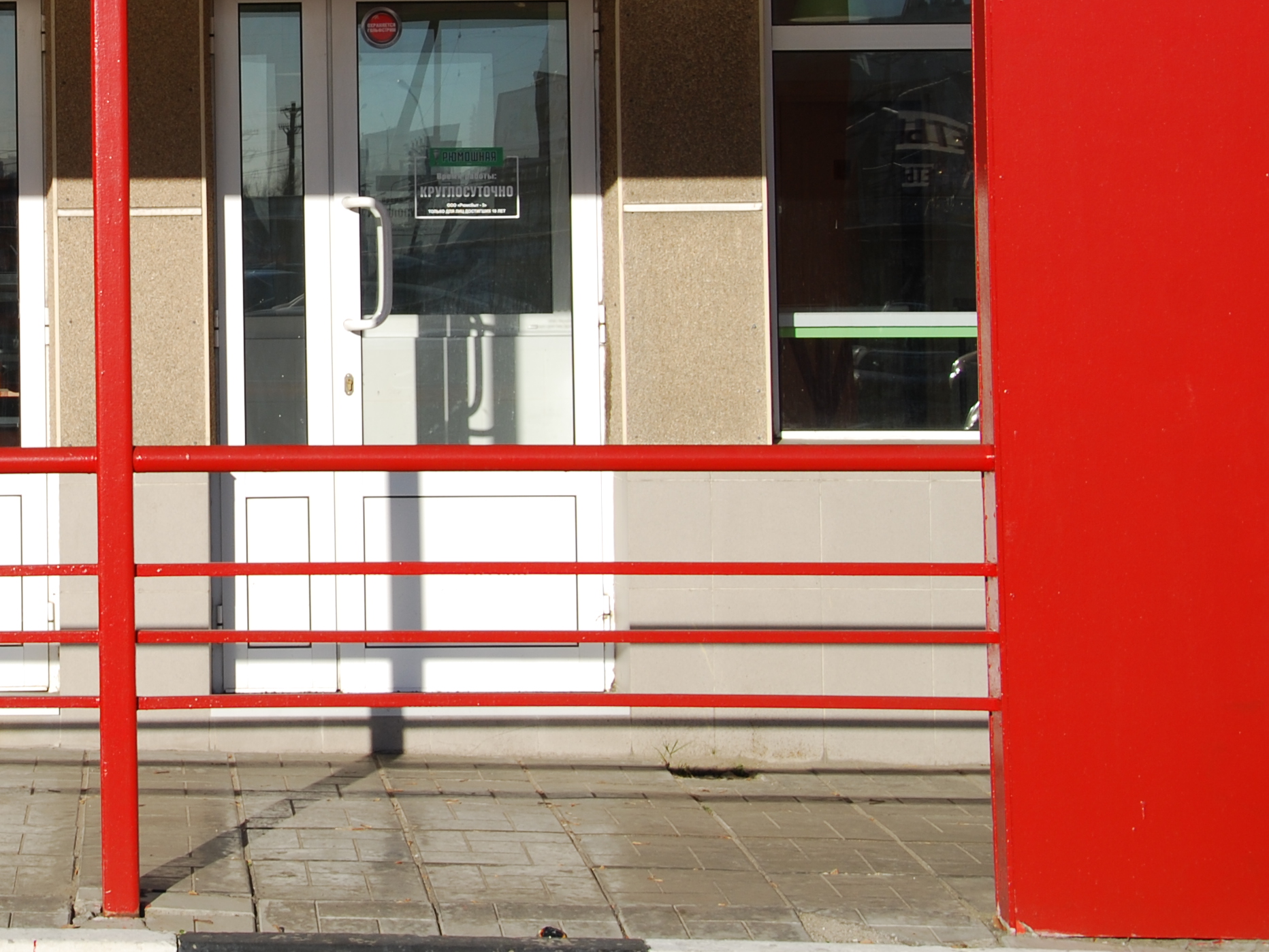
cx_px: 103
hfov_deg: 18.9
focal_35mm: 102
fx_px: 3739
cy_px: 142
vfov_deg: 14.4
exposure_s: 1/320
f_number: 9
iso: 100
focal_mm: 34
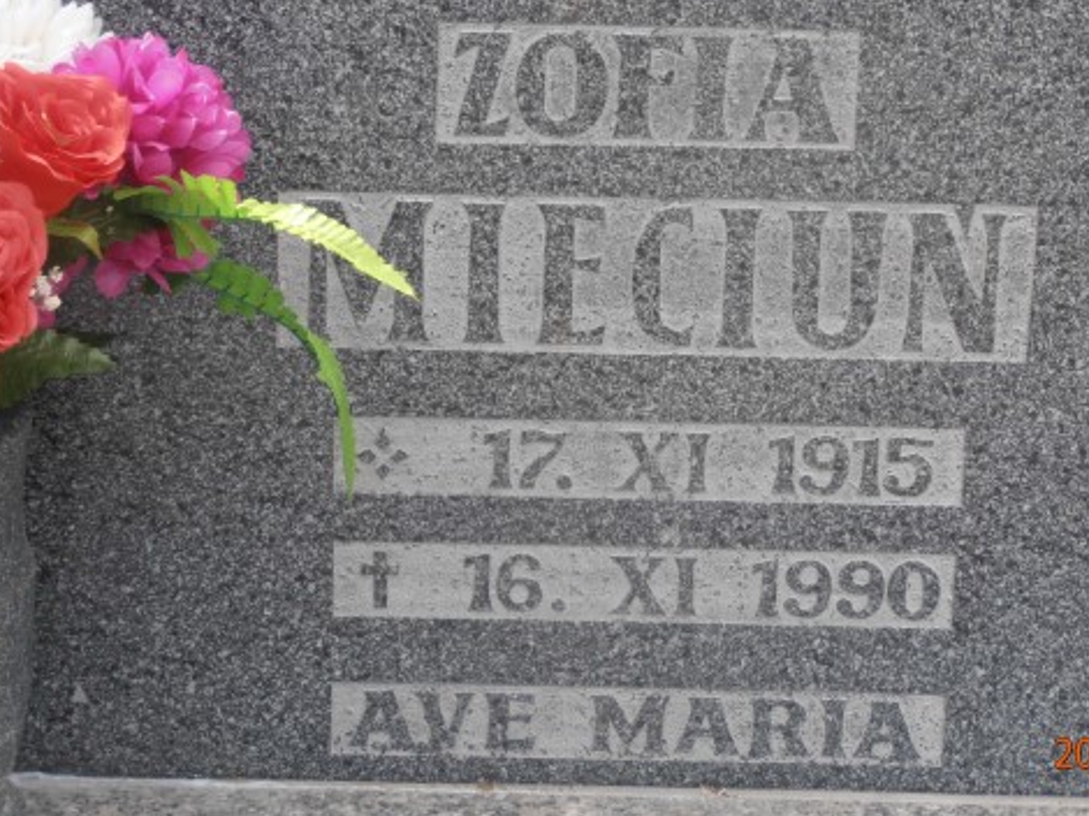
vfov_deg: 7.9
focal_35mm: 188
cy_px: 315
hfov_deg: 10.5
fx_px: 5911
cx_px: 616
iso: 80
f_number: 5.8
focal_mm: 24.39
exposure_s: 1/100
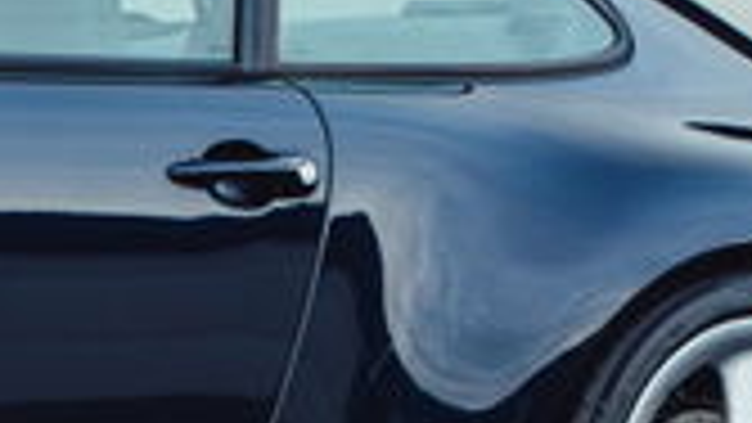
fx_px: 18507
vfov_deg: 1.3
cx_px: -549
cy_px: 668
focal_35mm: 928
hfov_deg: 2.3
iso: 800
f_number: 4.5
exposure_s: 1/125
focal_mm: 145
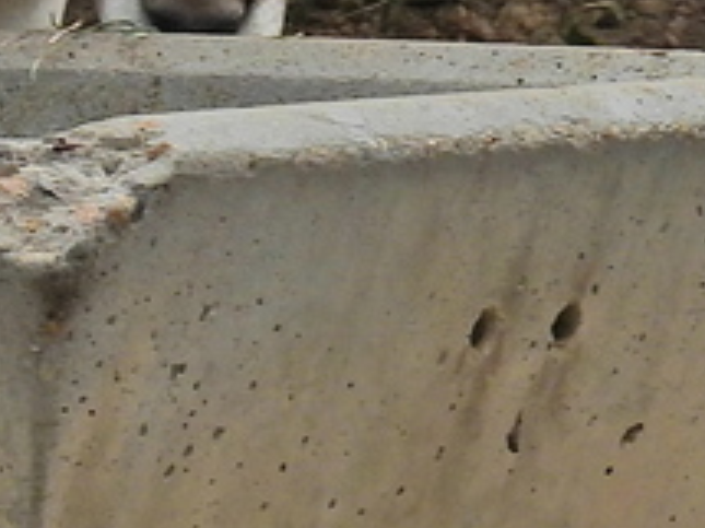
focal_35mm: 2379
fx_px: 48424
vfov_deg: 0.6
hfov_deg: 0.8
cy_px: -492
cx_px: -302
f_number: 5
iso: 100
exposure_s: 1/250
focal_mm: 71.4
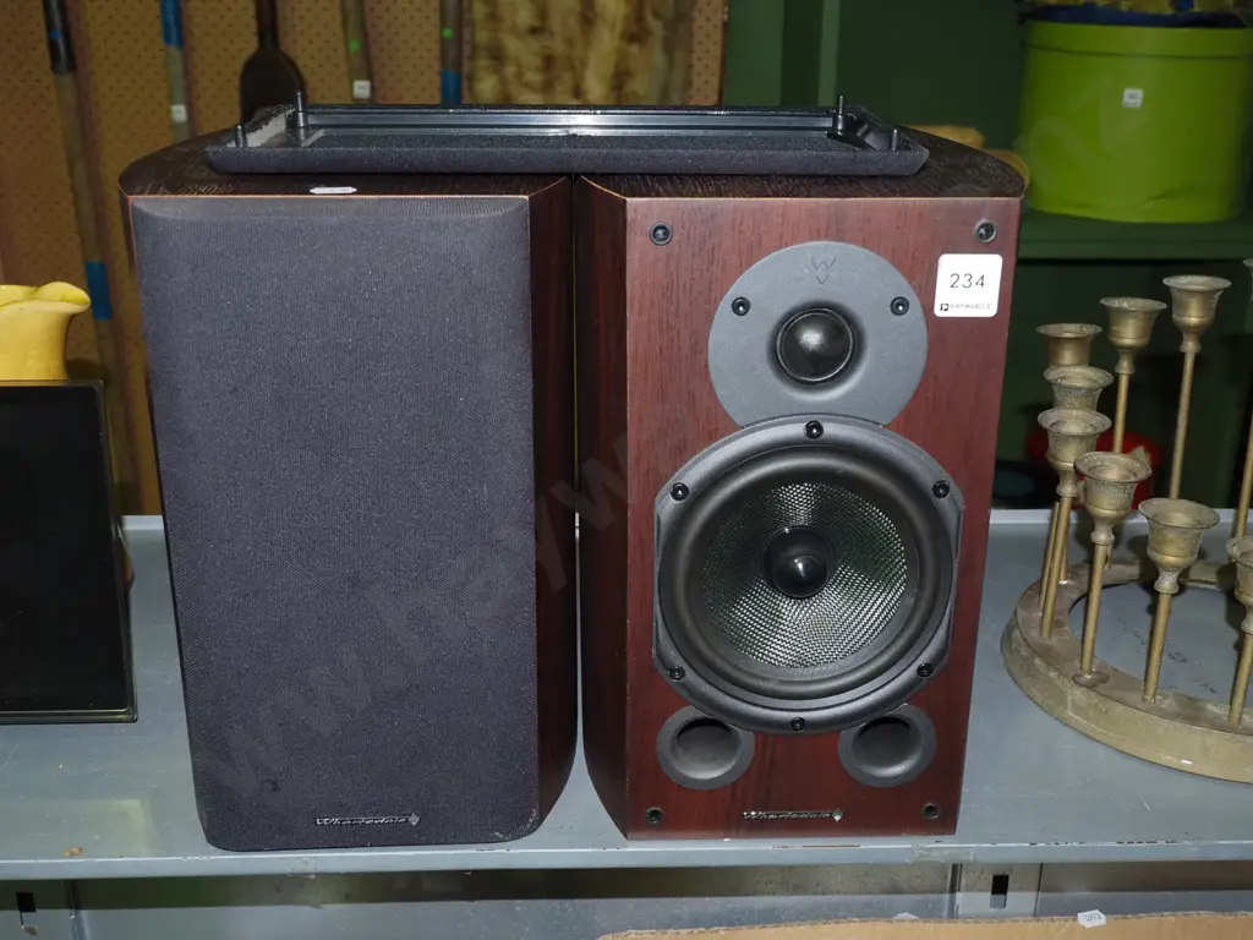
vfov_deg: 37.7
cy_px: 470
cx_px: 626
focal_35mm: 38
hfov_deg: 49.0
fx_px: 1375
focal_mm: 19
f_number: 5.6
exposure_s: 1/160
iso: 2500
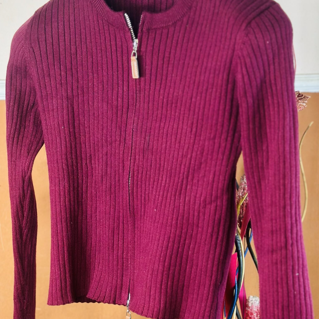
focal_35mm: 70
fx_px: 730
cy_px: 200
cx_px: 146
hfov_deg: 24.6
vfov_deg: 24.6
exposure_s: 1/50
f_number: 1.78
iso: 80
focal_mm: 6.86
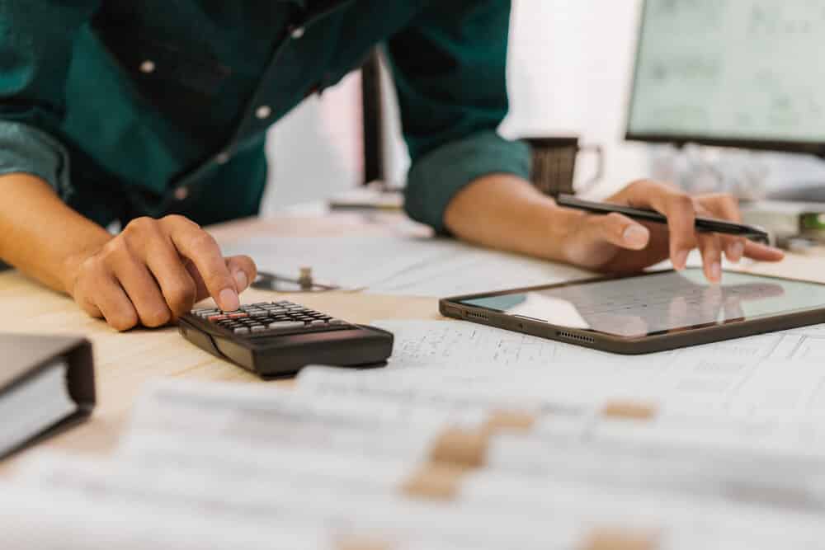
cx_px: 412
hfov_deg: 37.8
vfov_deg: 25.8
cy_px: 275
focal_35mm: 52
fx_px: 1203
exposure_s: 1/100
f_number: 1.8
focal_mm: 35
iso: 100
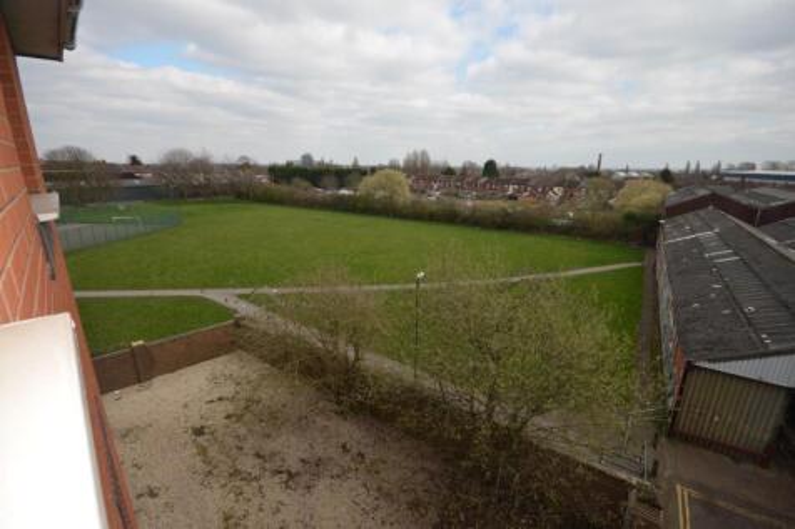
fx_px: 331
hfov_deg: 100.4
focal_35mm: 15
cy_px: 264
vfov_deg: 77.3
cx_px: 398
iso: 100
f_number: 8
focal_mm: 10
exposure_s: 1/200
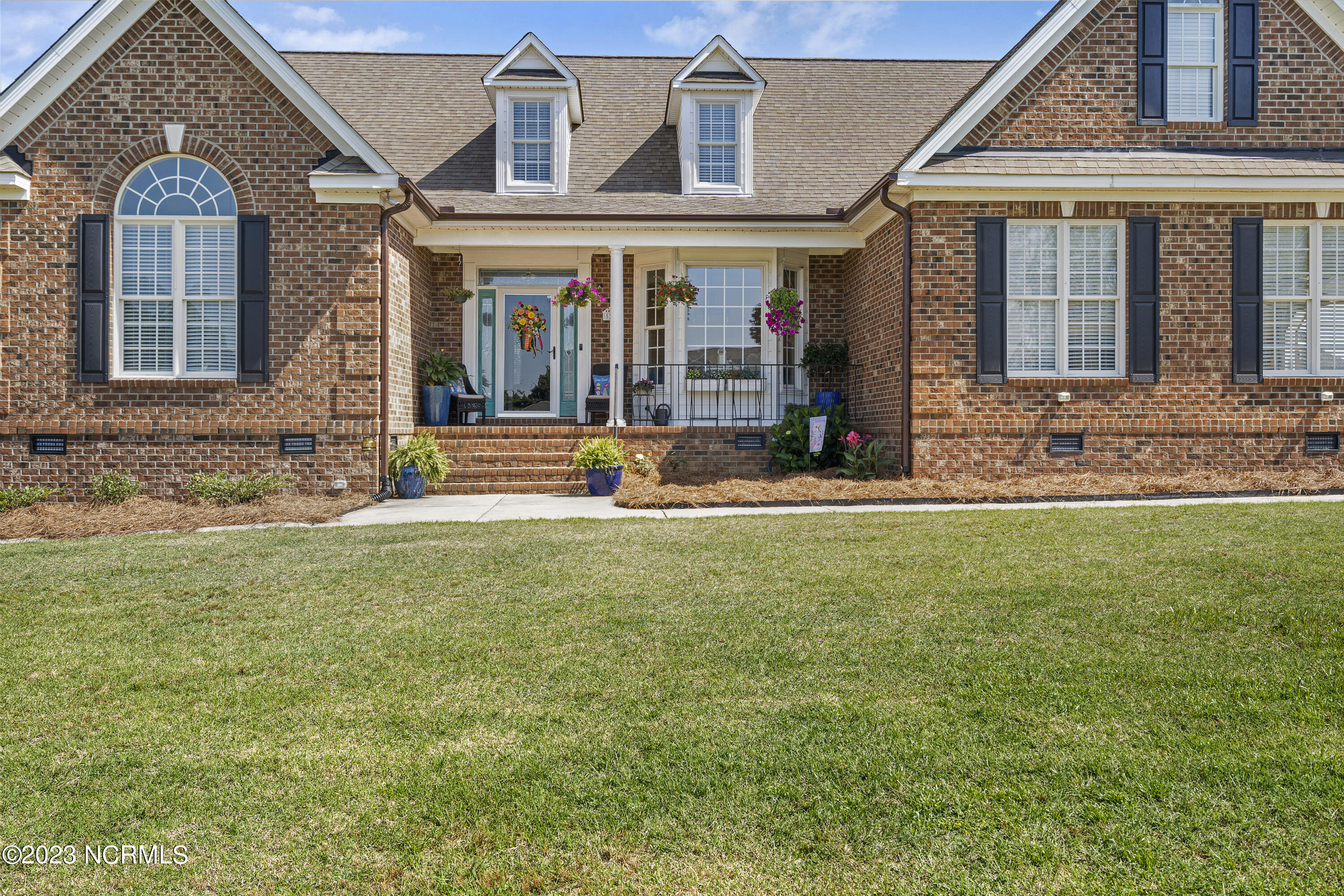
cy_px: 448
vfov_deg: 45.0
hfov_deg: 63.7
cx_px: 672
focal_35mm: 29
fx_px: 1083
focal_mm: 29
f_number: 10
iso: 100
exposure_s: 1/25
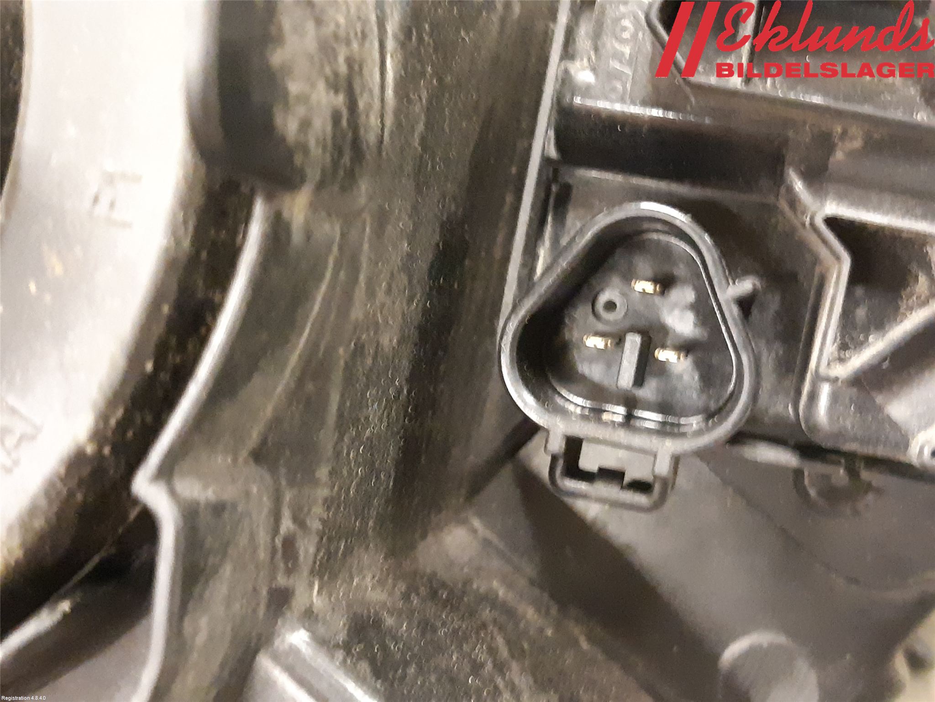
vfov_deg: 53.1
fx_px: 702
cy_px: 351
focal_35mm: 26
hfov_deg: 67.3
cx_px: 468
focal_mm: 3.93
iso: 640
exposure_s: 1/20
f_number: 1.7
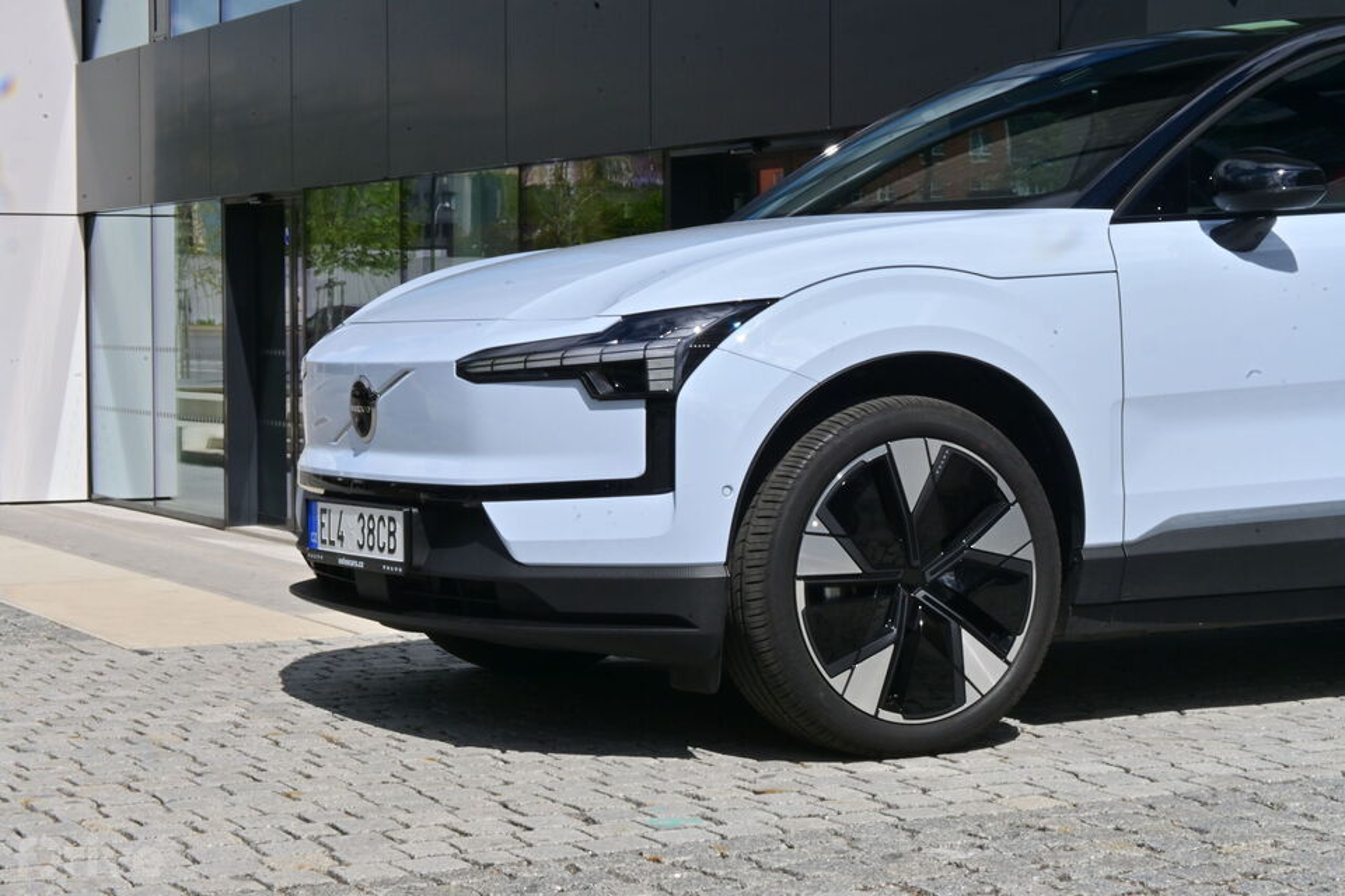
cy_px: 448
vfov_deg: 18.2
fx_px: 2802
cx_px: 672
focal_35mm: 75
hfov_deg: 27.0
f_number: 40
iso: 250
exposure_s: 1/80
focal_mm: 50
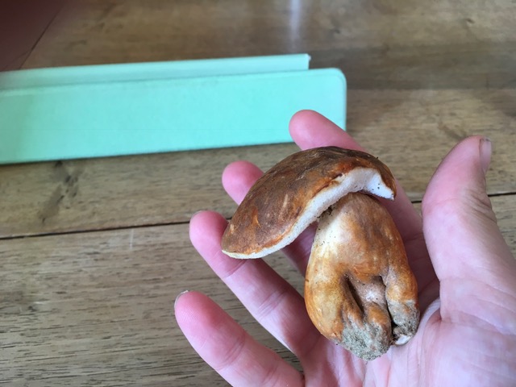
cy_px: 194
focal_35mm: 29
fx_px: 432
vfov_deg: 48.2
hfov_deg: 61.7
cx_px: 258
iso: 40
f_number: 2.2
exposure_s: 1/33
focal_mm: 4.15
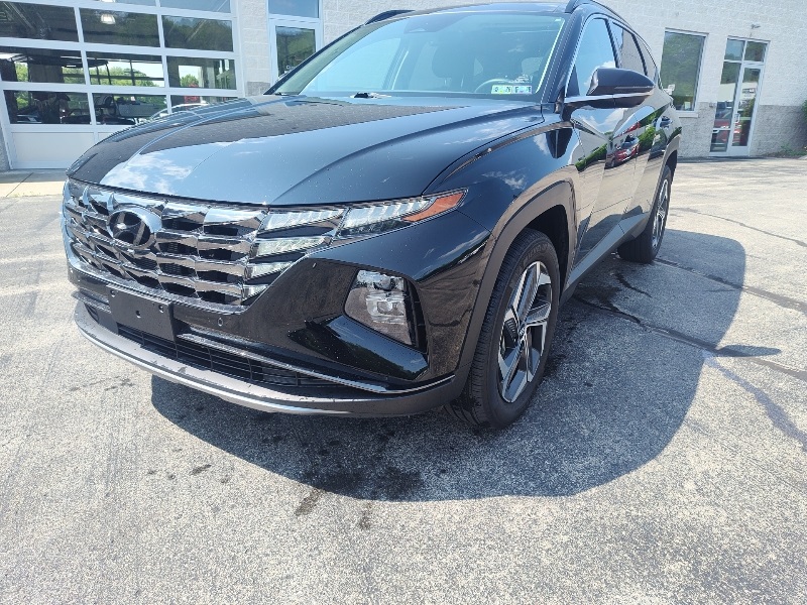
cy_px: 302
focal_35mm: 23
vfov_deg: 58.9
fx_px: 536
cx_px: 404
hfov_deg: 73.9
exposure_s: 1/880
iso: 100
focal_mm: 5.56
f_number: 1.8
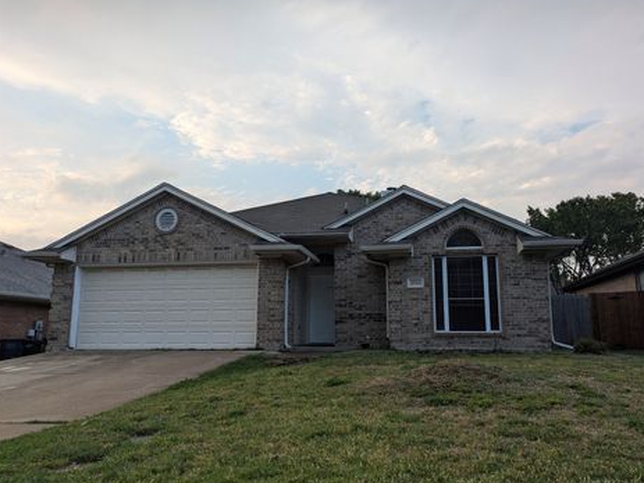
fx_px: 502
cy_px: 248
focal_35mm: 27
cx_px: 338
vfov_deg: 51.3
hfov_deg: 65.3
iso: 42
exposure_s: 1/421
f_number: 1.89
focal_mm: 5.43
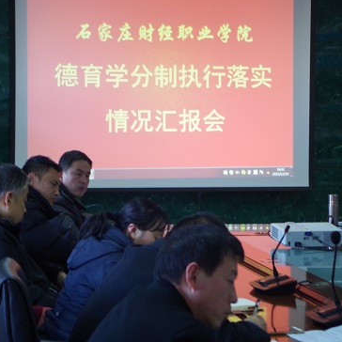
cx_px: 152
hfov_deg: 16.4
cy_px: 170
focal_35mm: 106
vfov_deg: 16.4
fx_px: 1185
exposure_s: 1/40
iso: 1600
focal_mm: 55
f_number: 5.6
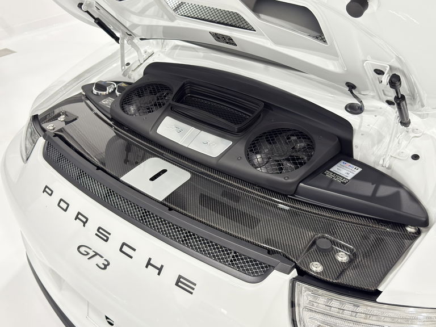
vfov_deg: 40.7
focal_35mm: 35
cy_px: 164
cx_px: 218
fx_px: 441
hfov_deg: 52.6
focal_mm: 6.76
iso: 200
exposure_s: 1/120
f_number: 1.78
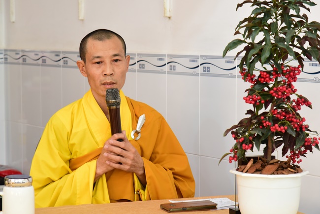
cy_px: 107
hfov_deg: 17.1
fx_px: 1067
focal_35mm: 120
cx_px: 160
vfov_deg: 11.4
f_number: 8
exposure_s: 1/80
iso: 4500
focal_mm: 120
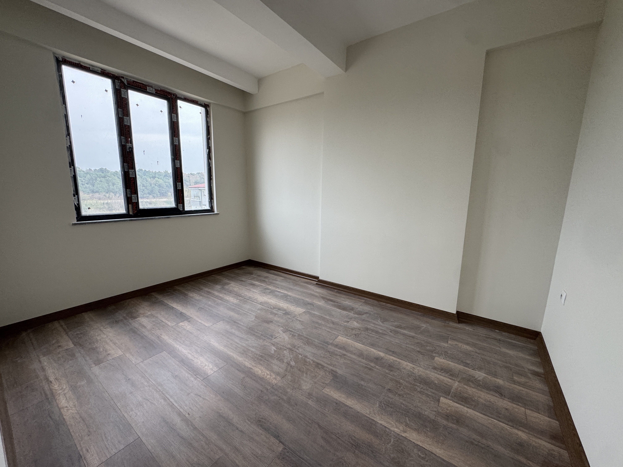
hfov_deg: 102.1
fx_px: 252
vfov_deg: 85.7
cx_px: 312
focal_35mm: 14
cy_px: 234
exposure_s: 1/99
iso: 160
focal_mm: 2.22
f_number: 2.2
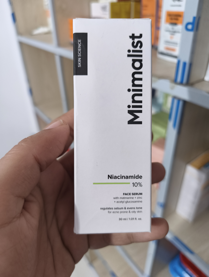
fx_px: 193
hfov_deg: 56.9
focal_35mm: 24
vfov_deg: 71.5
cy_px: 138
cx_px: 104
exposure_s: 1/33.3
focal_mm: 5.56
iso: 1202
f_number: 1.87
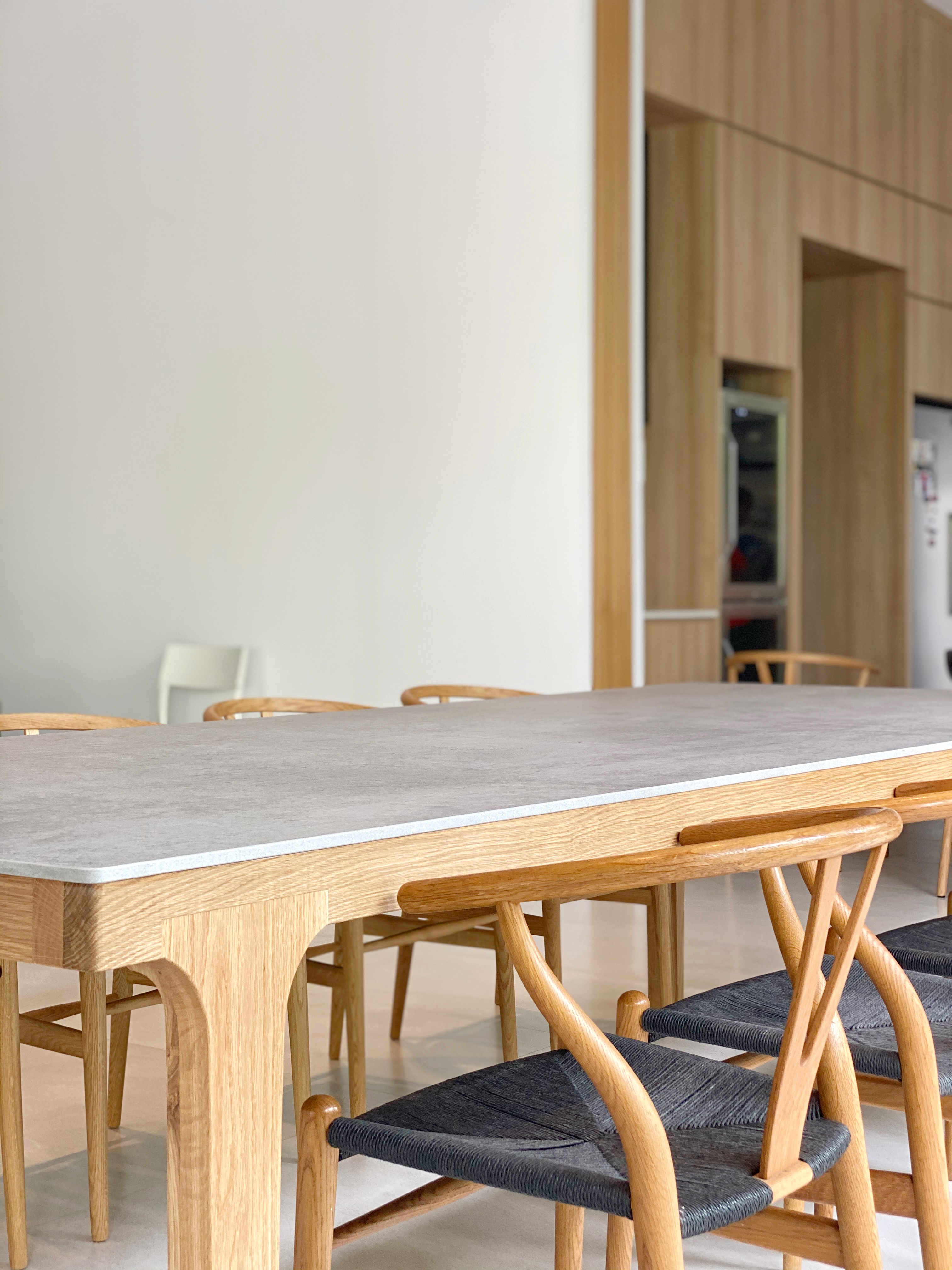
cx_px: 476
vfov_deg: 36.8
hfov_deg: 28.0
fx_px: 1907
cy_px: 635
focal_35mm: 52
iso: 64
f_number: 2
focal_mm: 6
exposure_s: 1/122
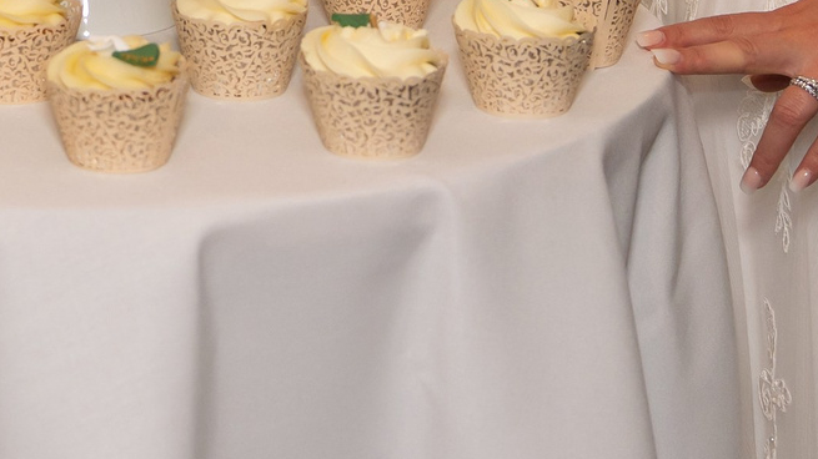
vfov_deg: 8.8
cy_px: -427
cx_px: 56
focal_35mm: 131
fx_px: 2841
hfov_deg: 16.1
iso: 250
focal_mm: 32
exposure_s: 1/250
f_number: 2.8
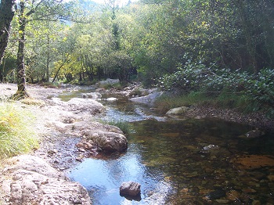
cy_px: 102
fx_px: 285
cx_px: 137
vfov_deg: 39.6
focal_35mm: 36
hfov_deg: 51.4
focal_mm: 6
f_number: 3
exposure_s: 1/125
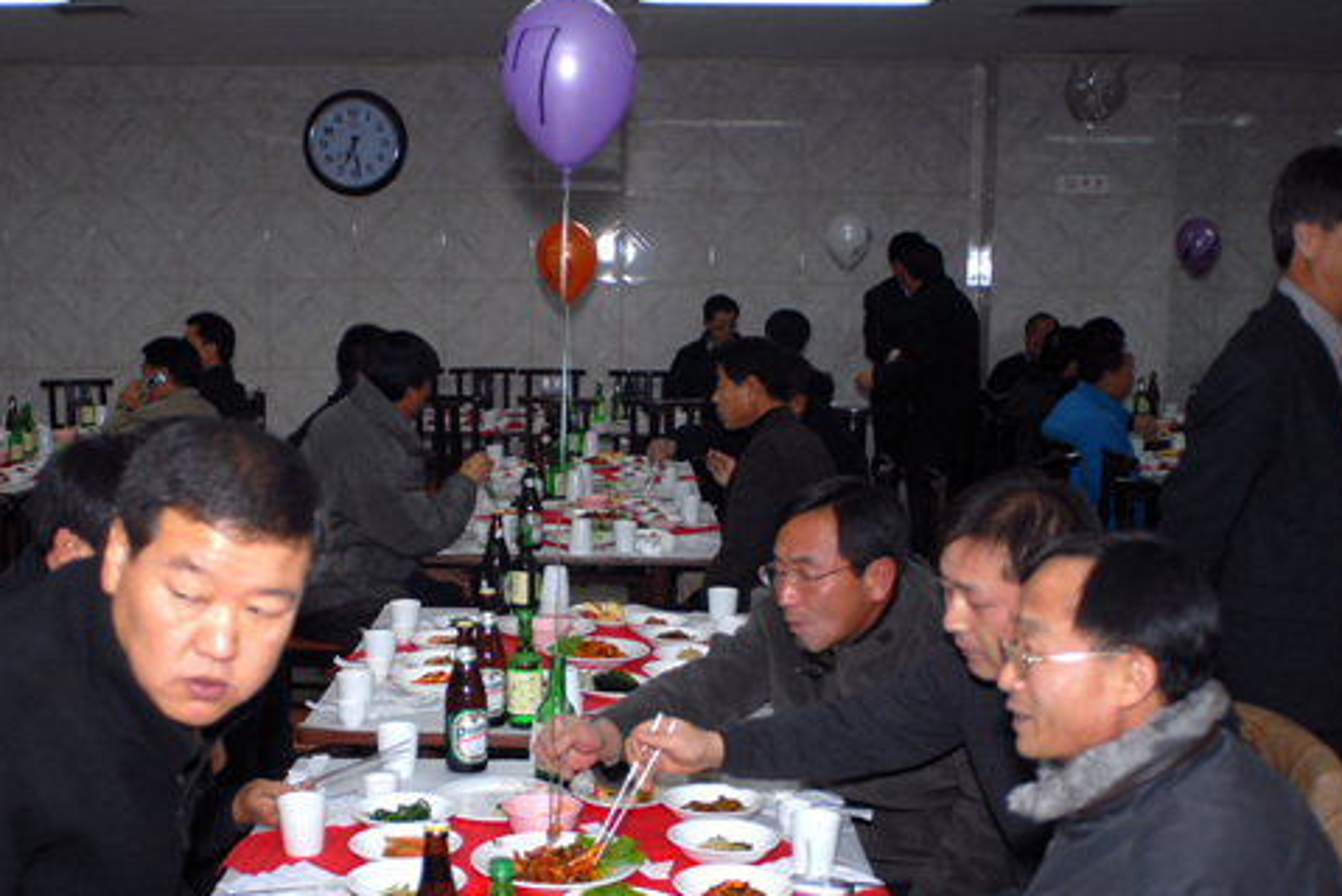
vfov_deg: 28.6
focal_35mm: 47
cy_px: 574
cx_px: 546
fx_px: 1753
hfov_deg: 41.7
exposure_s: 1/40
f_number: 2.8
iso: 100
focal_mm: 20
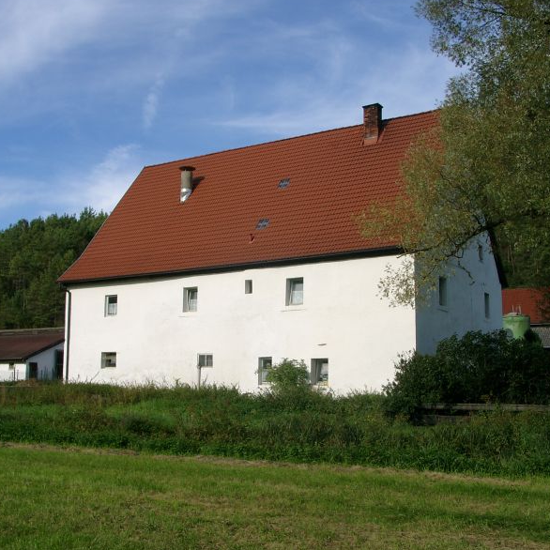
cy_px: 271
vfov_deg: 40.9
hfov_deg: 40.9
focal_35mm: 41
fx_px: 737
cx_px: 260
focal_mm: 7.13
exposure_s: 1/801
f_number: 4
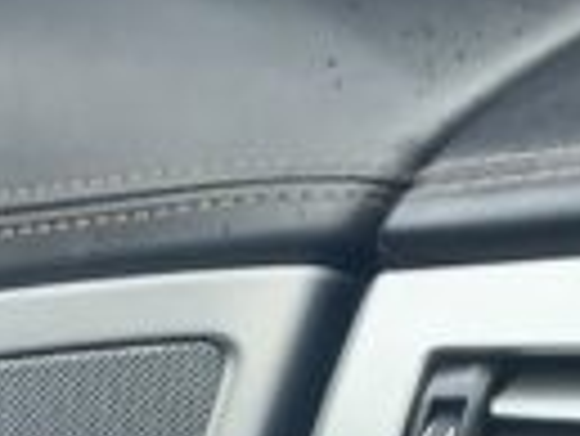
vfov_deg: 8.6
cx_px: -737
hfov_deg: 11.0
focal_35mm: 155
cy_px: 1128
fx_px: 2599
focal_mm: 4.6
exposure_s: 1/33
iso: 200
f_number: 2
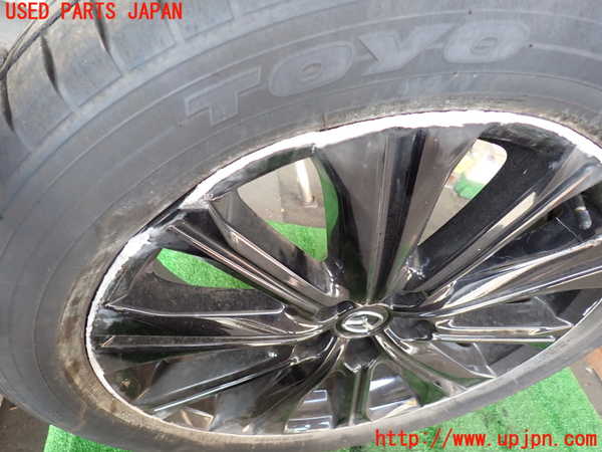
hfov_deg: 69.4
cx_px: 301
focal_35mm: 25
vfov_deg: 54.9
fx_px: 435
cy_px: 226
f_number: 2
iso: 200
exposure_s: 1/30
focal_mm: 4.5
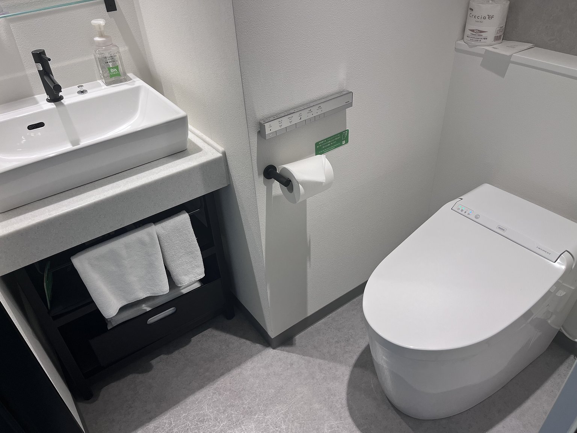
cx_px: 288
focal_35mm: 26
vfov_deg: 53.1
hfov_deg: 67.3
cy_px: 216
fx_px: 433
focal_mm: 5.1
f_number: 1.6
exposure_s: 1/120
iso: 125
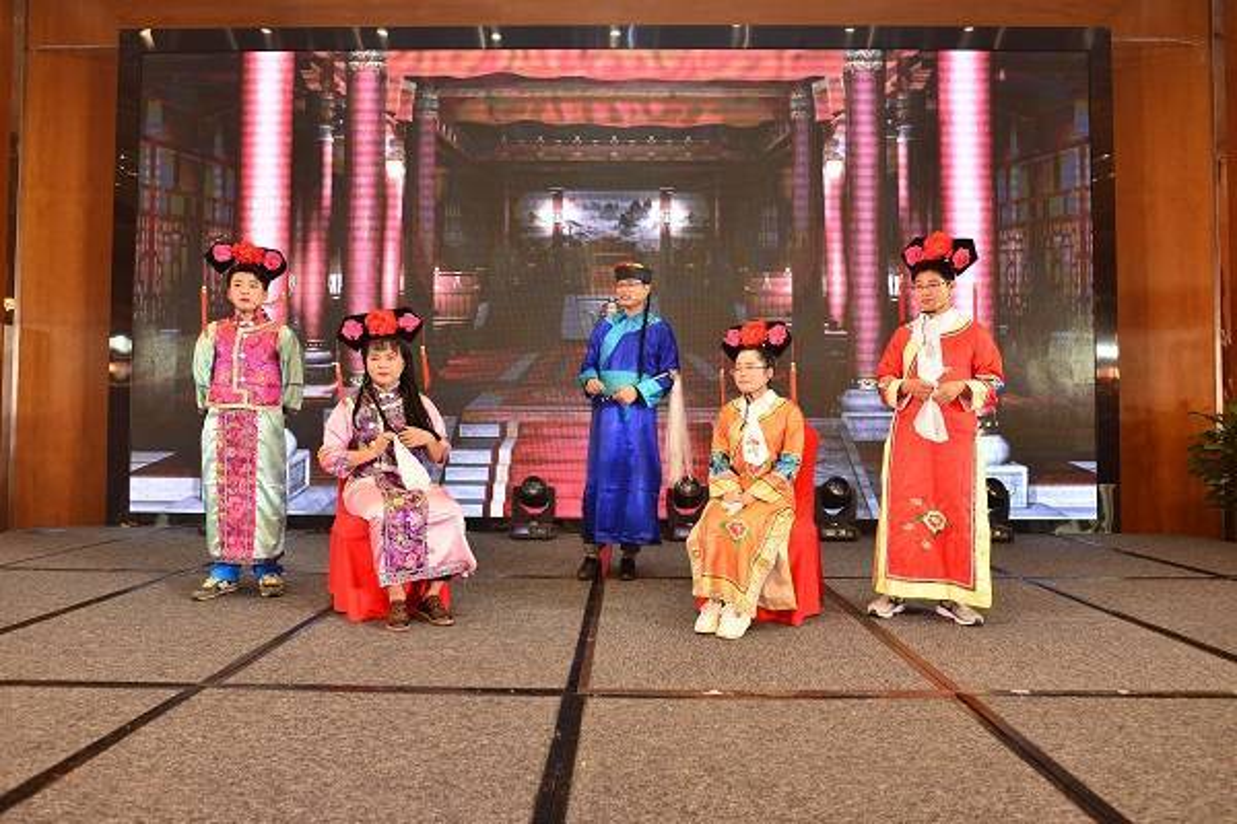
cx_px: 618
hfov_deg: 84.0
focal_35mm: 20
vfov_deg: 61.9
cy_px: 412
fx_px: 687
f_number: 3.2
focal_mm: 20
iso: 800
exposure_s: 1/250
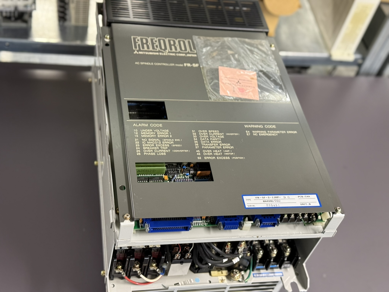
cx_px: 194
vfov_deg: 30.3
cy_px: 146
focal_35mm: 48
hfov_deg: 39.7
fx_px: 539
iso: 250
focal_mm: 6.76
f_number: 1.78
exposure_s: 1/33
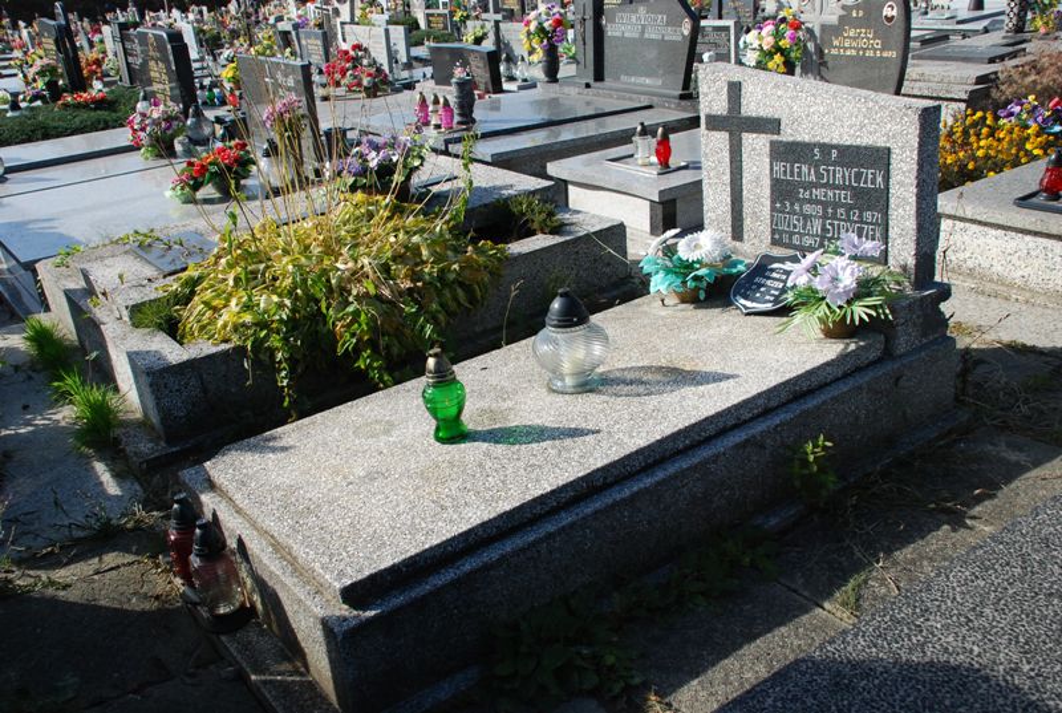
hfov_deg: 57.1
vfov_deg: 40.1
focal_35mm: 33
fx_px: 975
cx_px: 531
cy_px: 356
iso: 500
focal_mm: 22
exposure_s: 1/800
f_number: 8
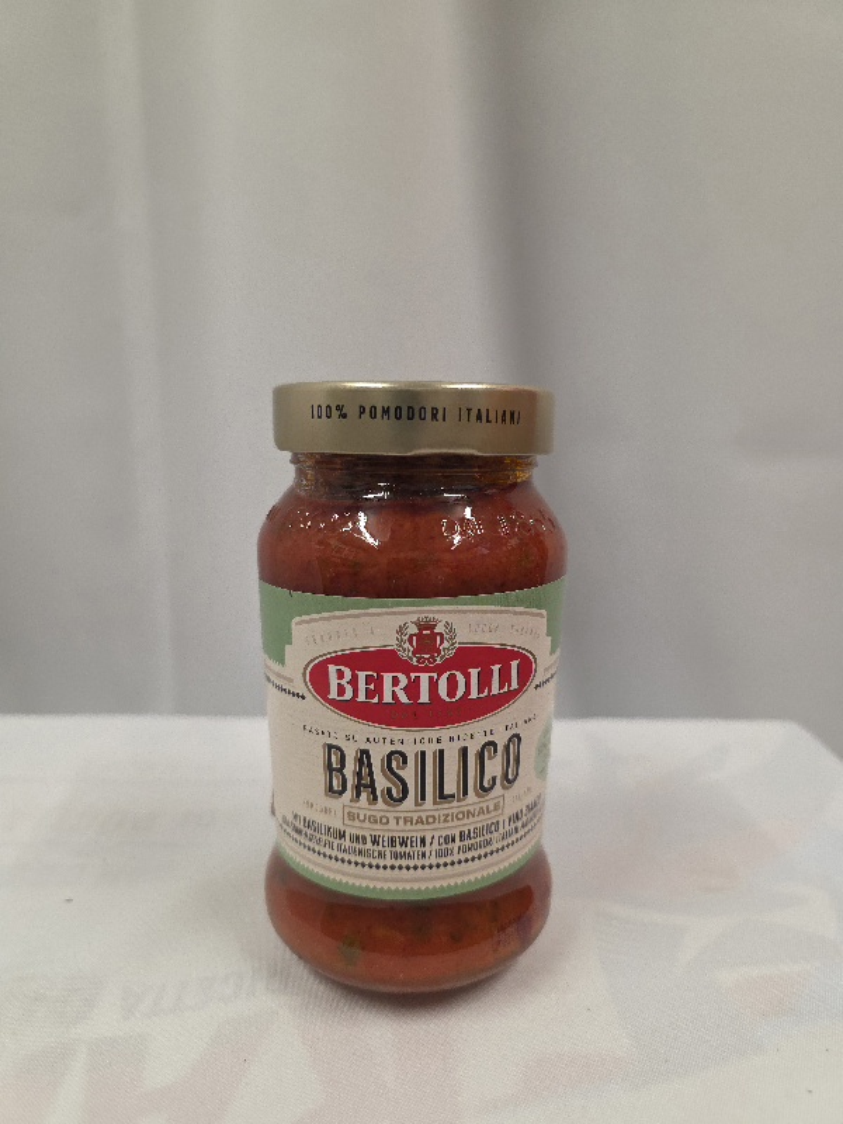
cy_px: 562
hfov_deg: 58.9
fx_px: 747
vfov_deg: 73.9
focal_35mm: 23
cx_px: 422
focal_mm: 6.3
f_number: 1.7
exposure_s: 1/101
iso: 320
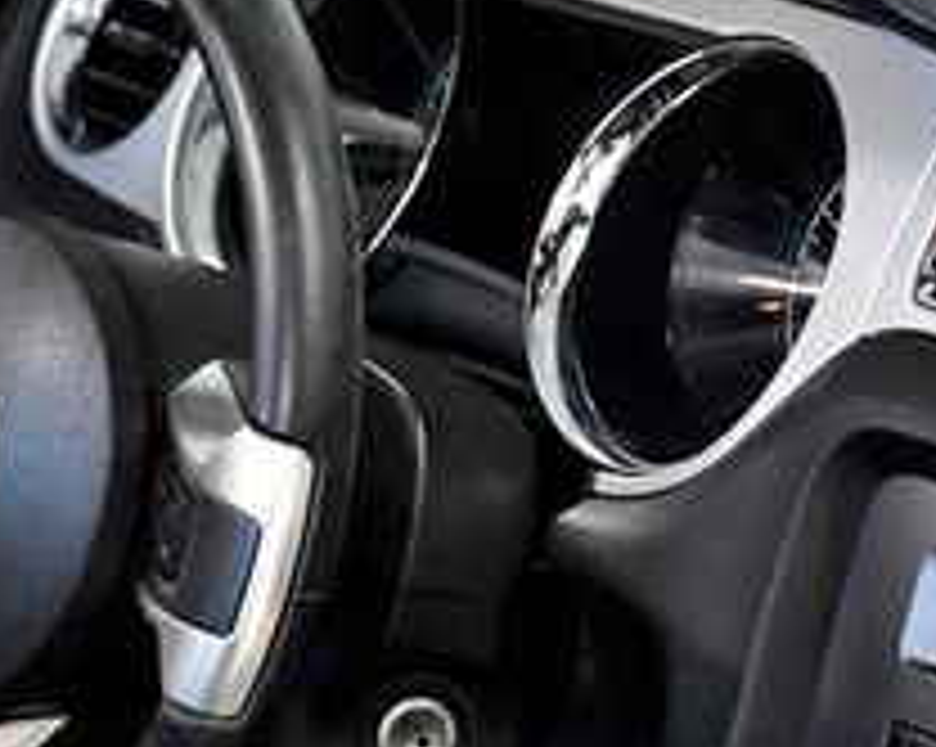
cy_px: 565
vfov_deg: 8.5
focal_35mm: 182
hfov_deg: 10.6
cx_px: 522
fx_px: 5037
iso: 2500
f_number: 4.5
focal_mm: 42
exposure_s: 1/250
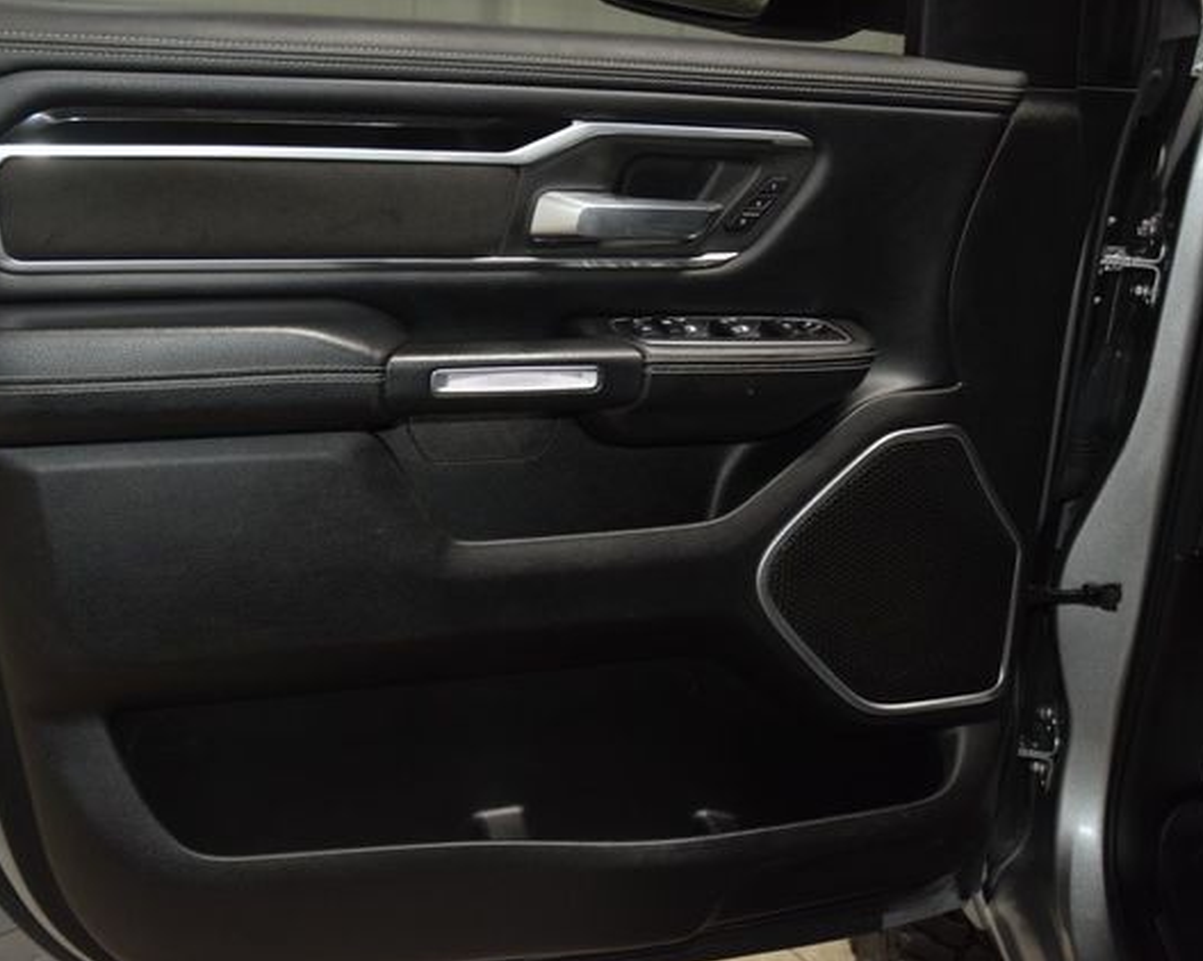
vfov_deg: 36.5
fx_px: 1459
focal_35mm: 41
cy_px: 484
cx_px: 524
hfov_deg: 44.7
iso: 1250
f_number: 3.8
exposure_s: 1/60
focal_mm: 24
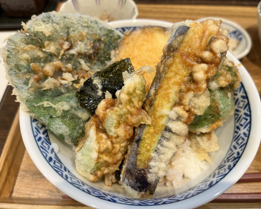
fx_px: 216
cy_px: 103
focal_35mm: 28
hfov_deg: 62.2
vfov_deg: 51.5
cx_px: 138
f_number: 1.6
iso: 64
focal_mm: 5.1
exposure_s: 1/50
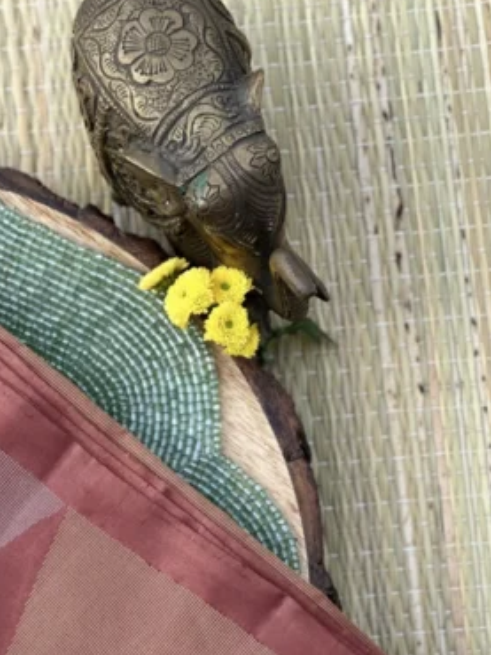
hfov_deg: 8.9
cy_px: 669
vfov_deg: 11.7
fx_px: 3157
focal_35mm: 167
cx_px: 83
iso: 25
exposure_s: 1/165
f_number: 2.8
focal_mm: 9
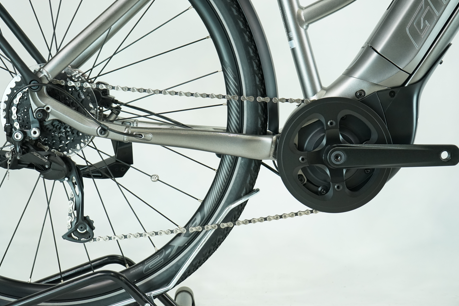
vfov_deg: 21.2
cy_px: 155
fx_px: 816
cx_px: 231
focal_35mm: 64
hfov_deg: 31.4
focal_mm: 62
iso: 1600
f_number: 5.6
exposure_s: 1/200
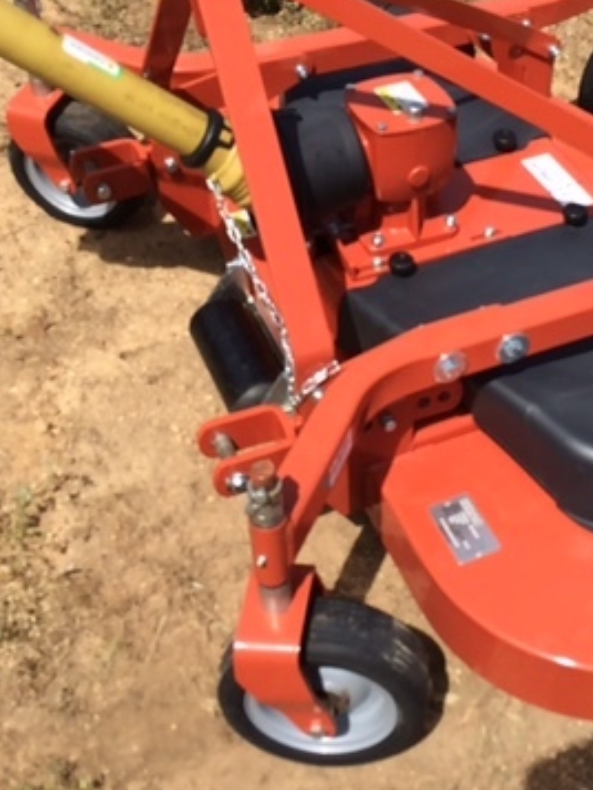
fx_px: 1187
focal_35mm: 52
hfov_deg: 27.6
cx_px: 462
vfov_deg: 36.5
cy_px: 274
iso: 32
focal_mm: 4.15
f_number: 2.2
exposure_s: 1/2128
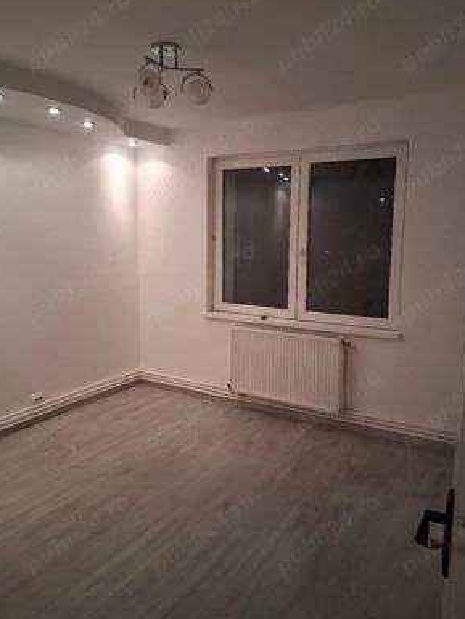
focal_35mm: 27
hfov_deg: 51.4
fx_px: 483
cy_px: 302
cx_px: 235
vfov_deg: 65.3
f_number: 1.8
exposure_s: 1/50
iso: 320
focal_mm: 3.98
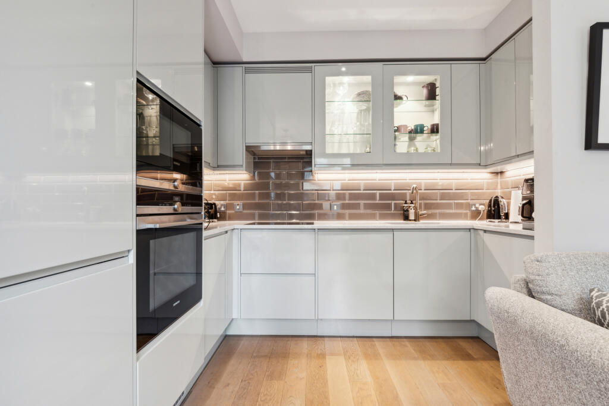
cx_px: 304
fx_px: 271
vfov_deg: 73.8
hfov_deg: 96.7
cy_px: 203
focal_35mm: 16
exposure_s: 1/5
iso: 500
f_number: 11
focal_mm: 16
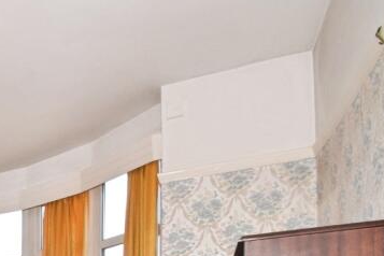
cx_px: -158
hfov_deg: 30.7
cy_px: 359
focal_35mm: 43
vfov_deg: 25.4
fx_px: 459
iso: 1000
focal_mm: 10
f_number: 16
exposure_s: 1/60
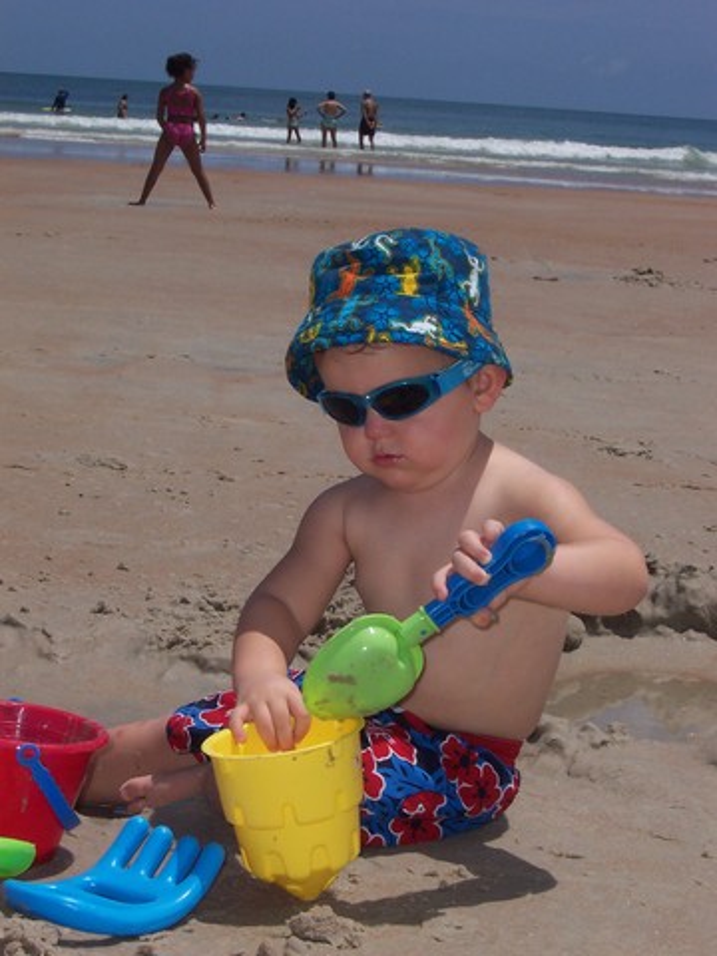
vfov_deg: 22.0
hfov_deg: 16.6
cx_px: 358
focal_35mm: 89
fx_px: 2458
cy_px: 478
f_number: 8
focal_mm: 13.5
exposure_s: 1/1000
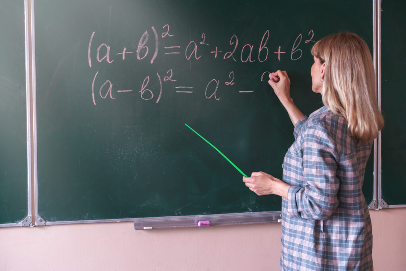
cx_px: 203
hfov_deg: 27.0
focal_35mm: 75
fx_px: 846
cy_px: 136
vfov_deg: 18.2
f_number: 6.3
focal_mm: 75
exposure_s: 1/100
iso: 200
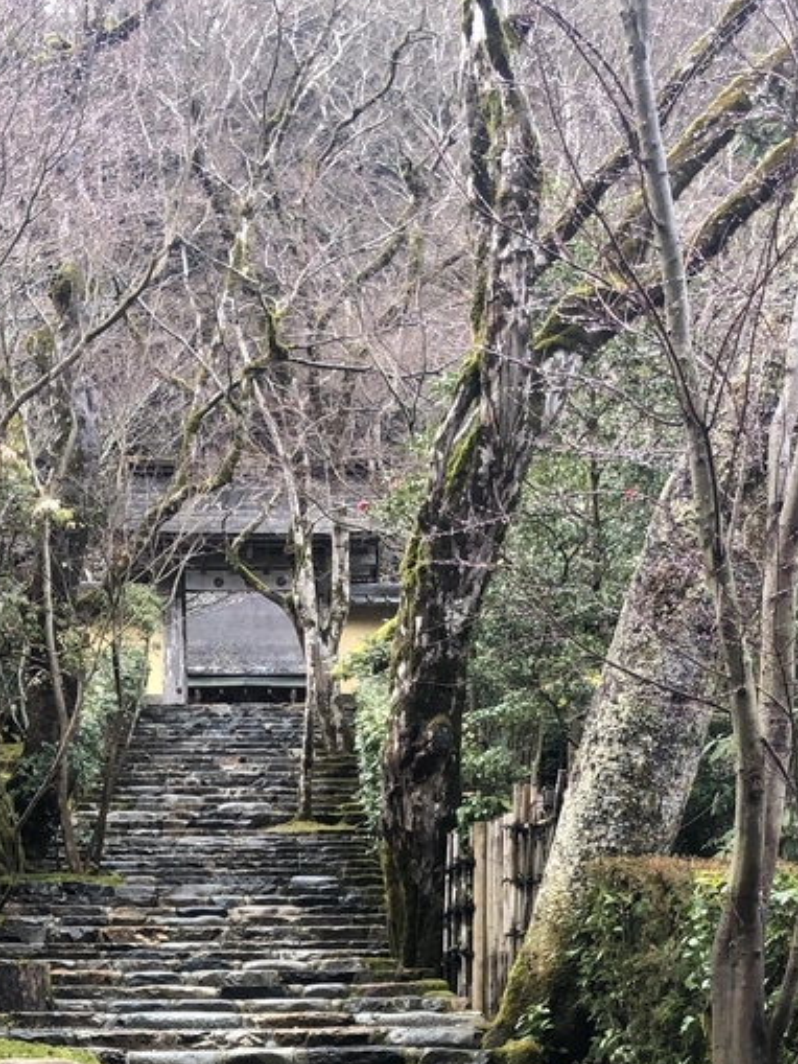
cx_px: 278
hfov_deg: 22.2
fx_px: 2028
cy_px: 1192
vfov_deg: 26.8
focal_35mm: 66
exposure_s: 1/120
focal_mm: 3.99
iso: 64
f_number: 1.8
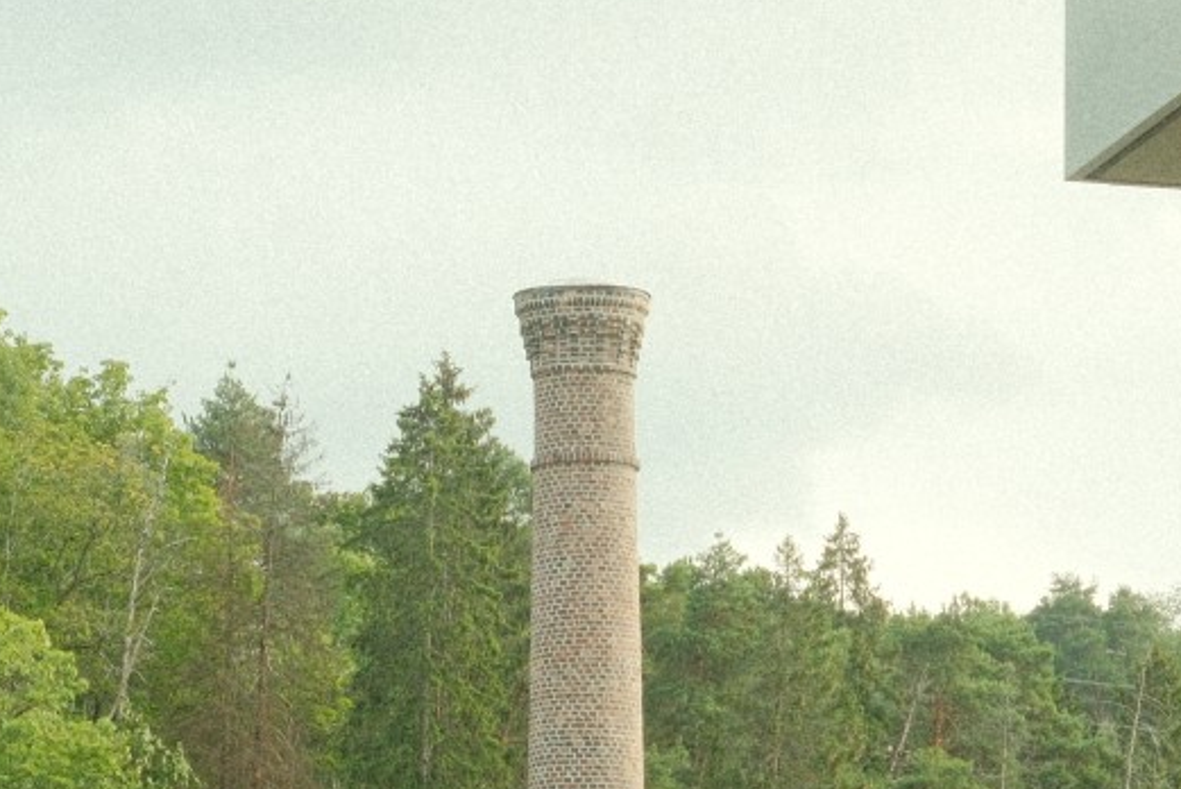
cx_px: 652
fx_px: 5284
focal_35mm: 161
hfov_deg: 12.8
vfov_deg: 8.4
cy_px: 987
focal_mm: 27
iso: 500
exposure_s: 1/140
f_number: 8
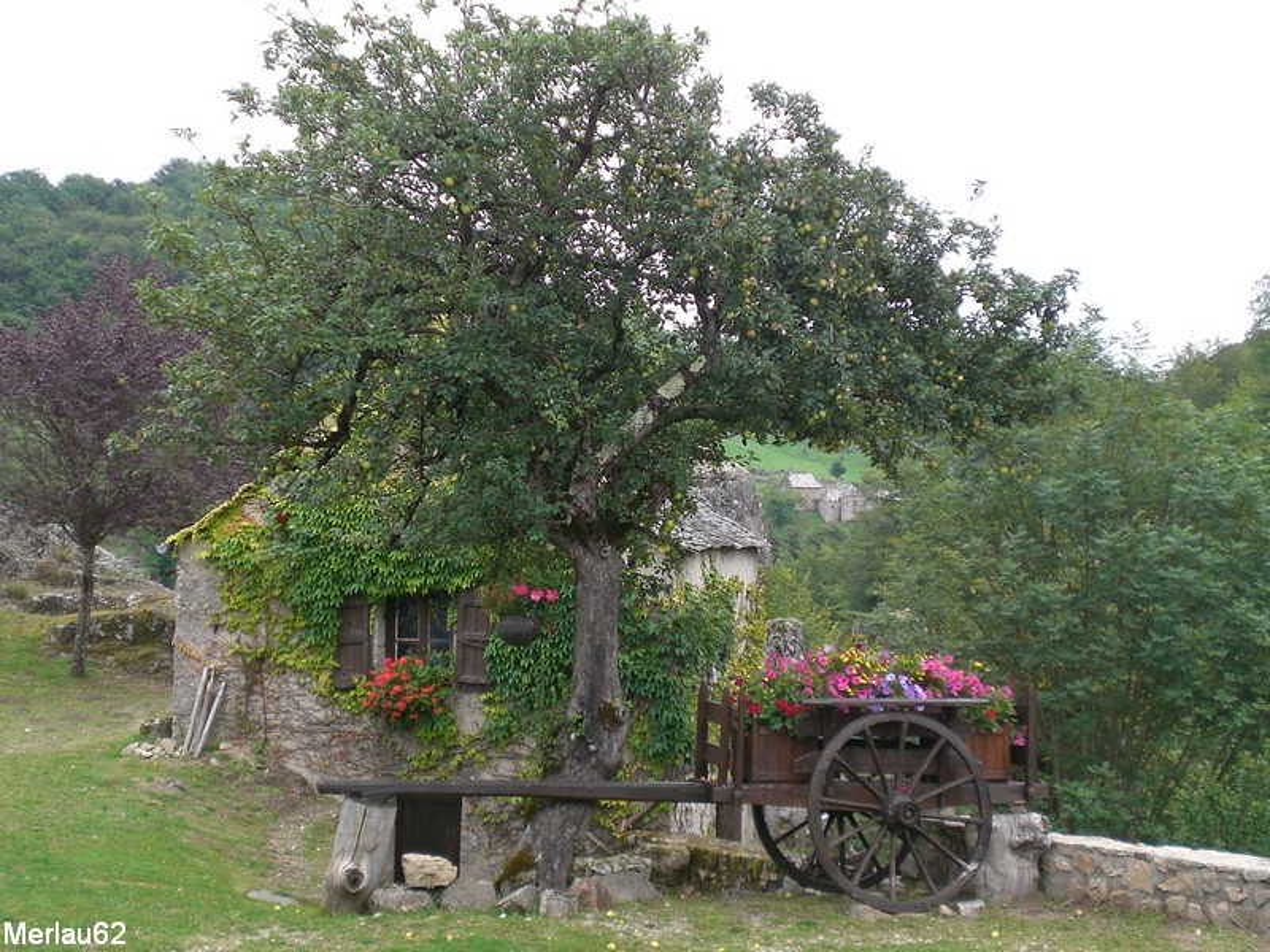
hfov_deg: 37.5
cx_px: 635
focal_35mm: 51
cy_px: 476
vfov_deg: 28.6
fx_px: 1871
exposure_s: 1/250
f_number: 3.6
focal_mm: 8.44
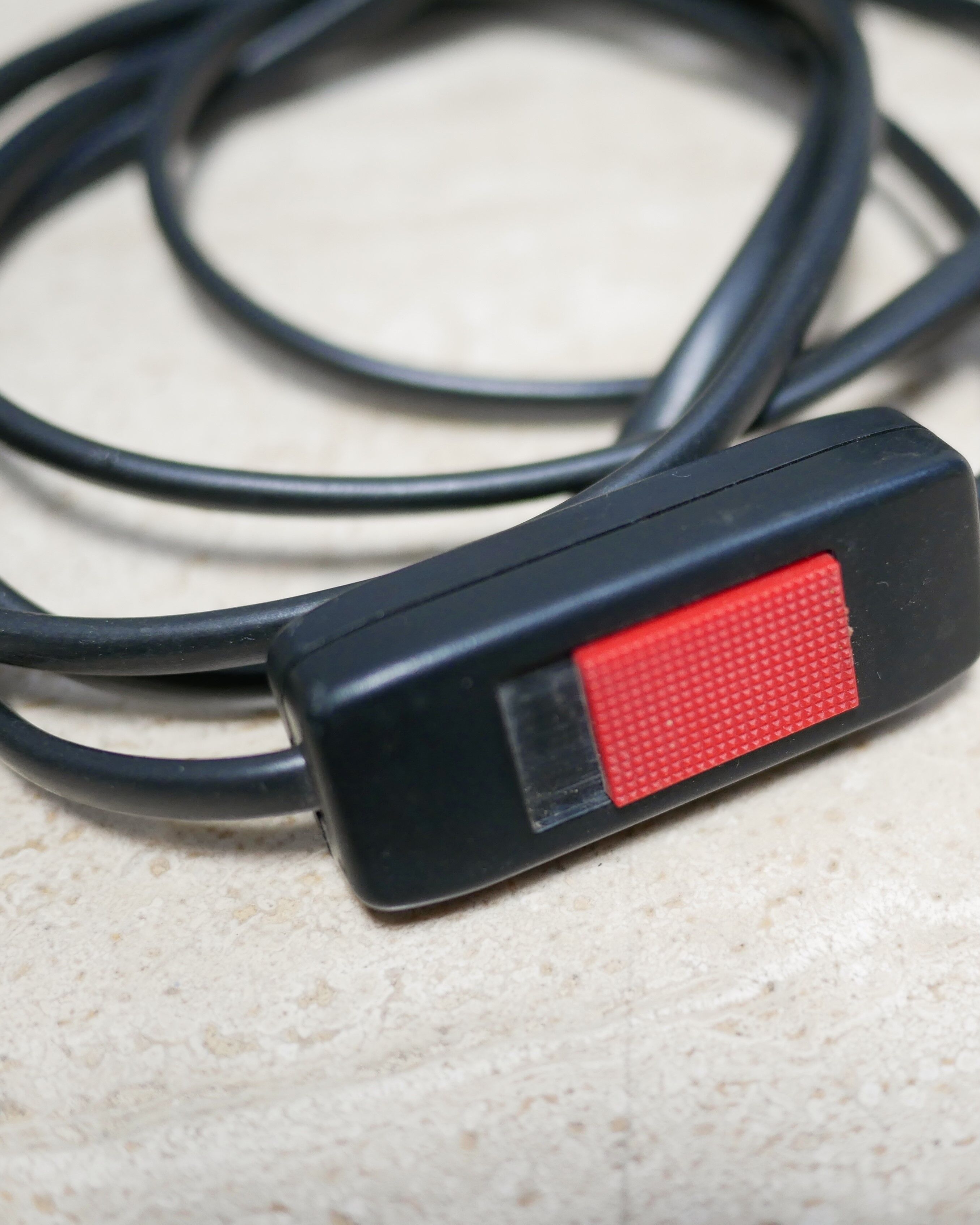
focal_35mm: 53
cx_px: 703
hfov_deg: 28.3
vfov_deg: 35.4
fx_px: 1922
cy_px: 606
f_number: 1.7
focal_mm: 20
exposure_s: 1/60
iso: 500
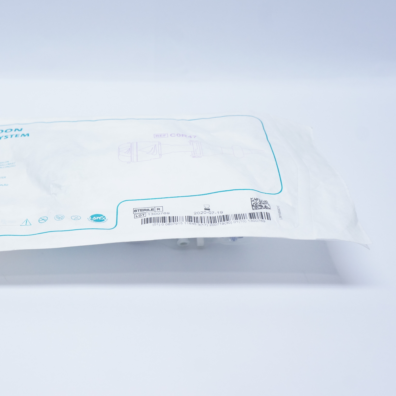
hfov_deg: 33.6
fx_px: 647
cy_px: 198
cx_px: 122
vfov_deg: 34.0
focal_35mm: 50
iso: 800
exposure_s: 1/60
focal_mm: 26
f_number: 6.3
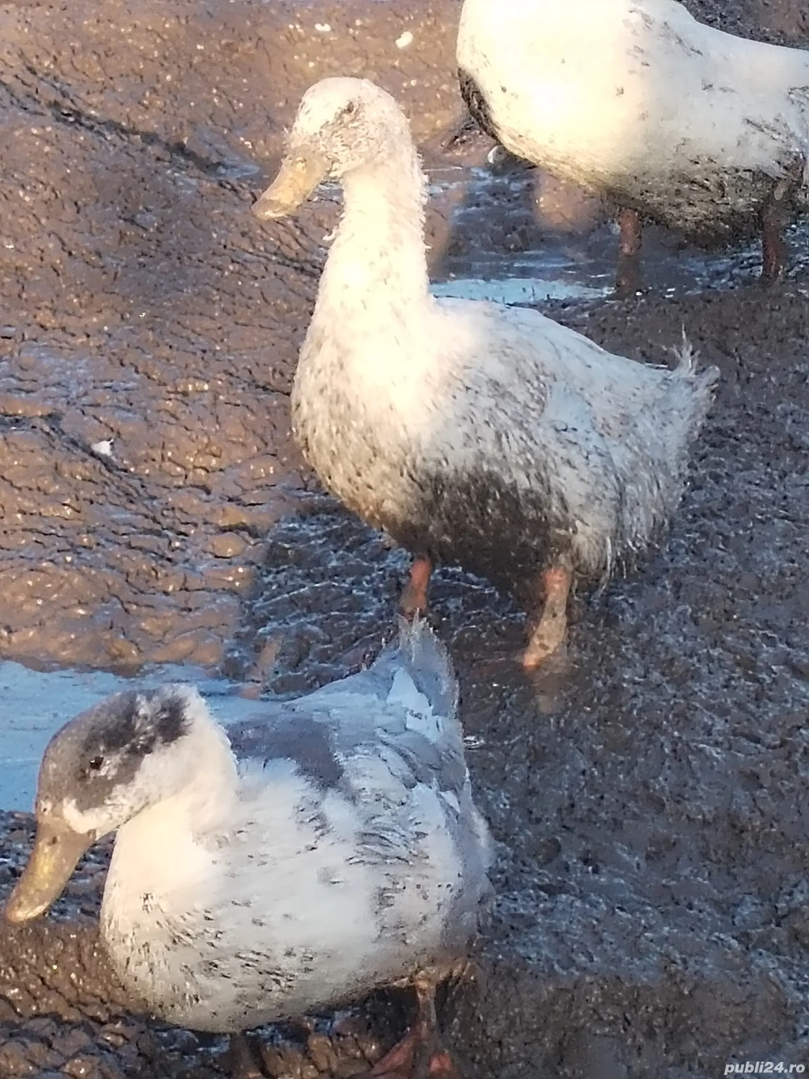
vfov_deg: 9.7
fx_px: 6390
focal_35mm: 205
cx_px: 404
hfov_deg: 7.2
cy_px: 540
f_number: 1.8
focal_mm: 4.75
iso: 100
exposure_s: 1/185
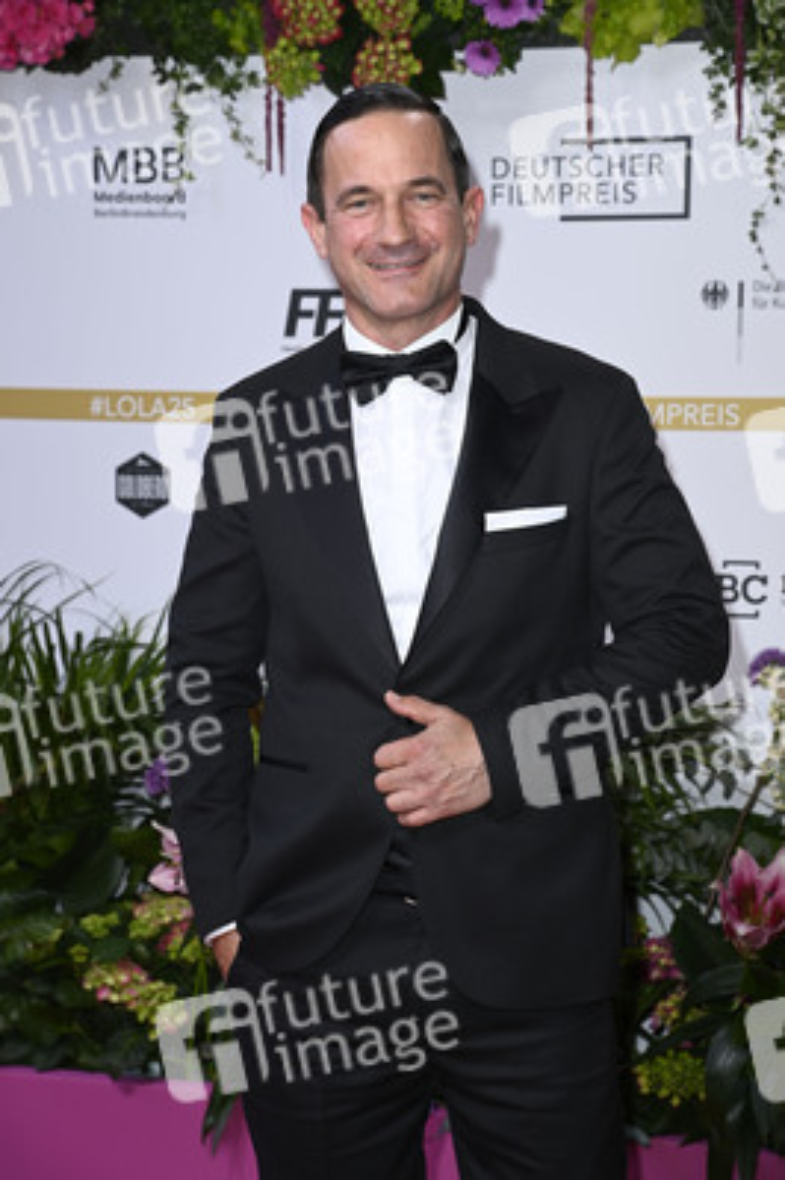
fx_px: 3211
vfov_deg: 20.8
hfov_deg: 13.9
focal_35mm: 98
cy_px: 590
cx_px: 392
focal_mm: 98
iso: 640
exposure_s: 1/250
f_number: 6.3
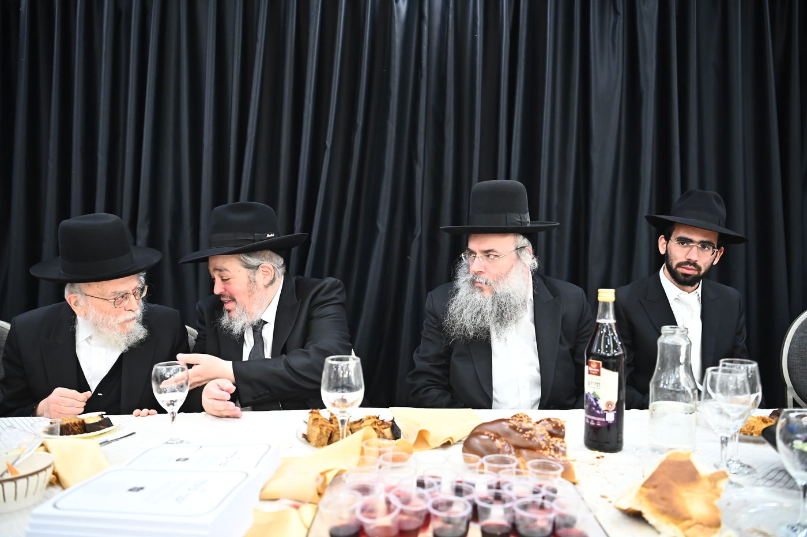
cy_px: 268
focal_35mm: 29
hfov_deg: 63.7
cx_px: 404
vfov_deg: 44.9
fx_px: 650
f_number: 3.2
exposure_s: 1/200
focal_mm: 29
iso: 3200
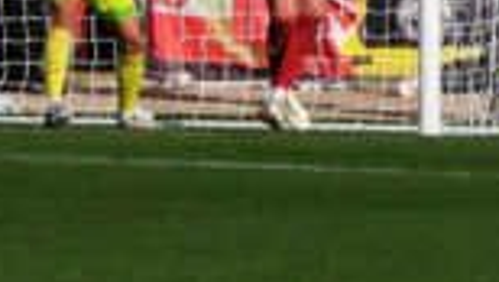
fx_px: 20729
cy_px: -796
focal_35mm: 1565
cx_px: -126
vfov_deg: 0.8
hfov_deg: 1.4
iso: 250
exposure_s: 1/1600
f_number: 5.6
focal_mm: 150
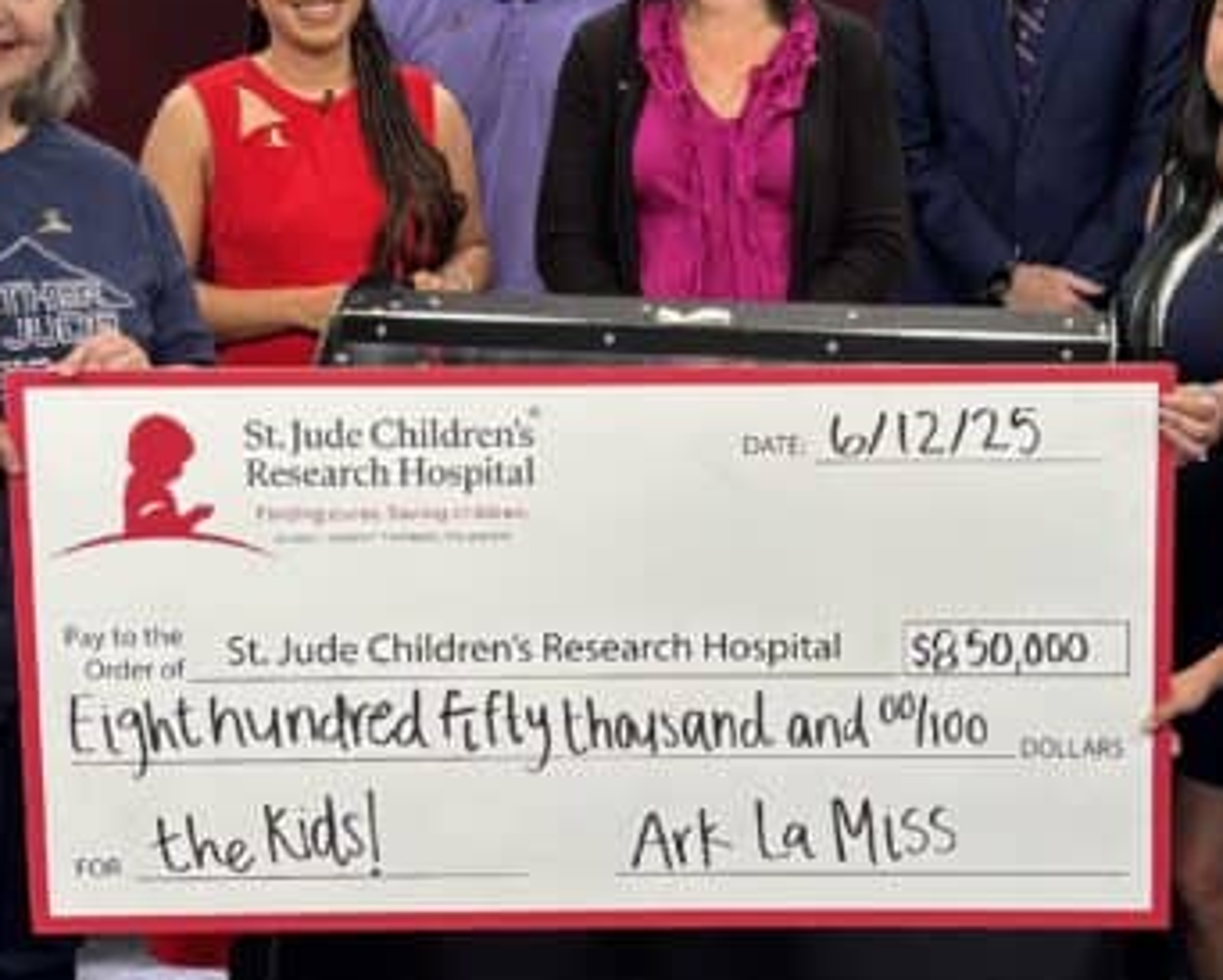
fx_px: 2752
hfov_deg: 24.9
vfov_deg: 20.2
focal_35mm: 76
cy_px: 433
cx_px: 815
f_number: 1.6
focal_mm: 5.96
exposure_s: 1/60
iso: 80
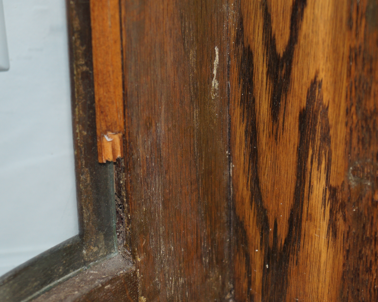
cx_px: 223
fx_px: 1474
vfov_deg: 11.7
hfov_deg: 14.6
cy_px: 156
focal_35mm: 132
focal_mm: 55
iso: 320
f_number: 5.6
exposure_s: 1/60
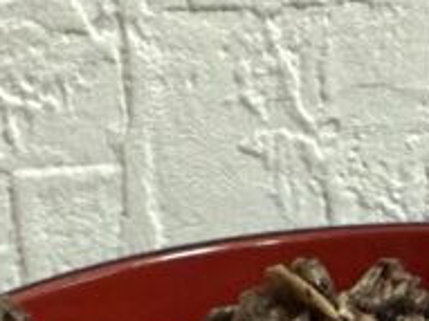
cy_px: 638
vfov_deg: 10.6
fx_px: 1598
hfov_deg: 15.0
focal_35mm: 129
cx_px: 458
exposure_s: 1/60
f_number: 2.2
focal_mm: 2.22
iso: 640
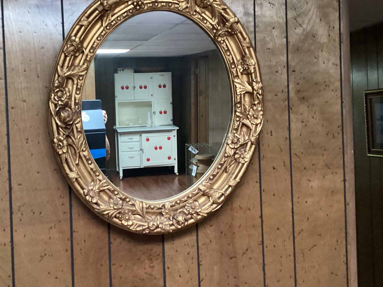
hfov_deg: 45.6
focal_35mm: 41
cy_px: 125
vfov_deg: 35.1
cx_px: 156
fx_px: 454
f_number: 2.4
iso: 640
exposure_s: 1/30
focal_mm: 3.3
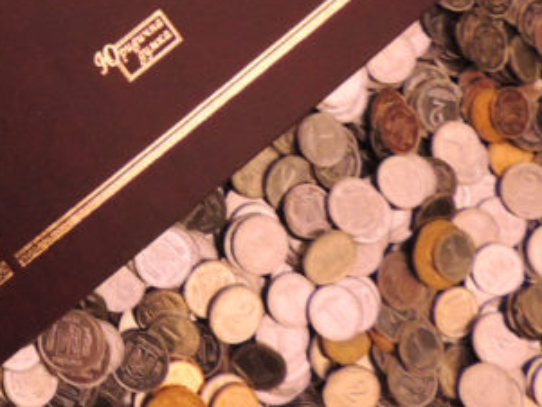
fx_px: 1284
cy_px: -93
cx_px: -180
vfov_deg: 17.1
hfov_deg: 21.4
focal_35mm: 82
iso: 400
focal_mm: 4.3
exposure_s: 1/8
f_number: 3
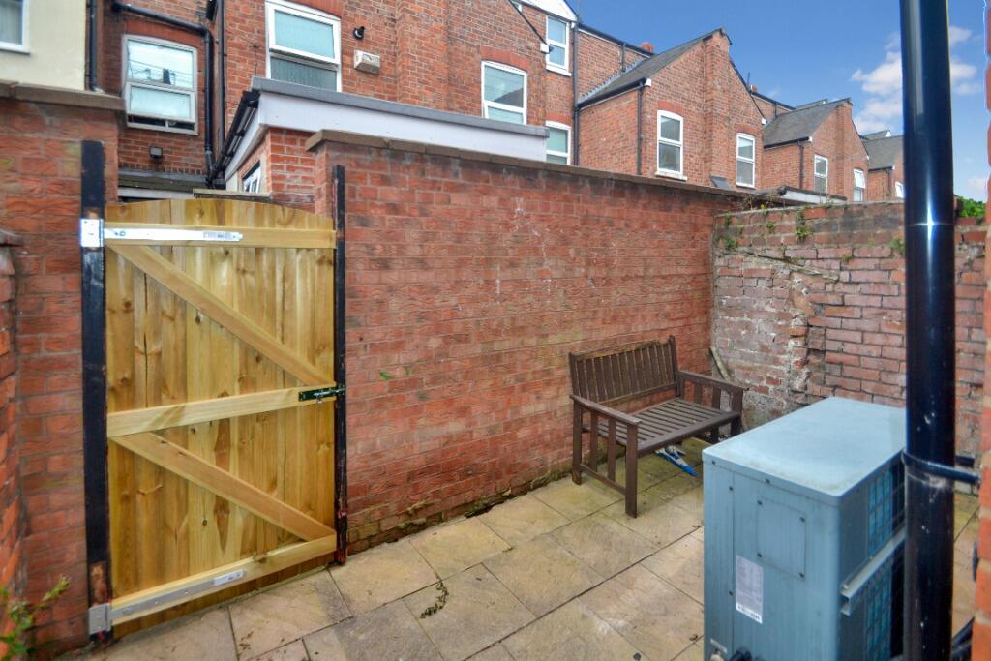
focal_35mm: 15
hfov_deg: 100.4
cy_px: 330
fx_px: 413
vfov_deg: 77.3
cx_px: 496
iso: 180
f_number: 4
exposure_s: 1/125
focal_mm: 10
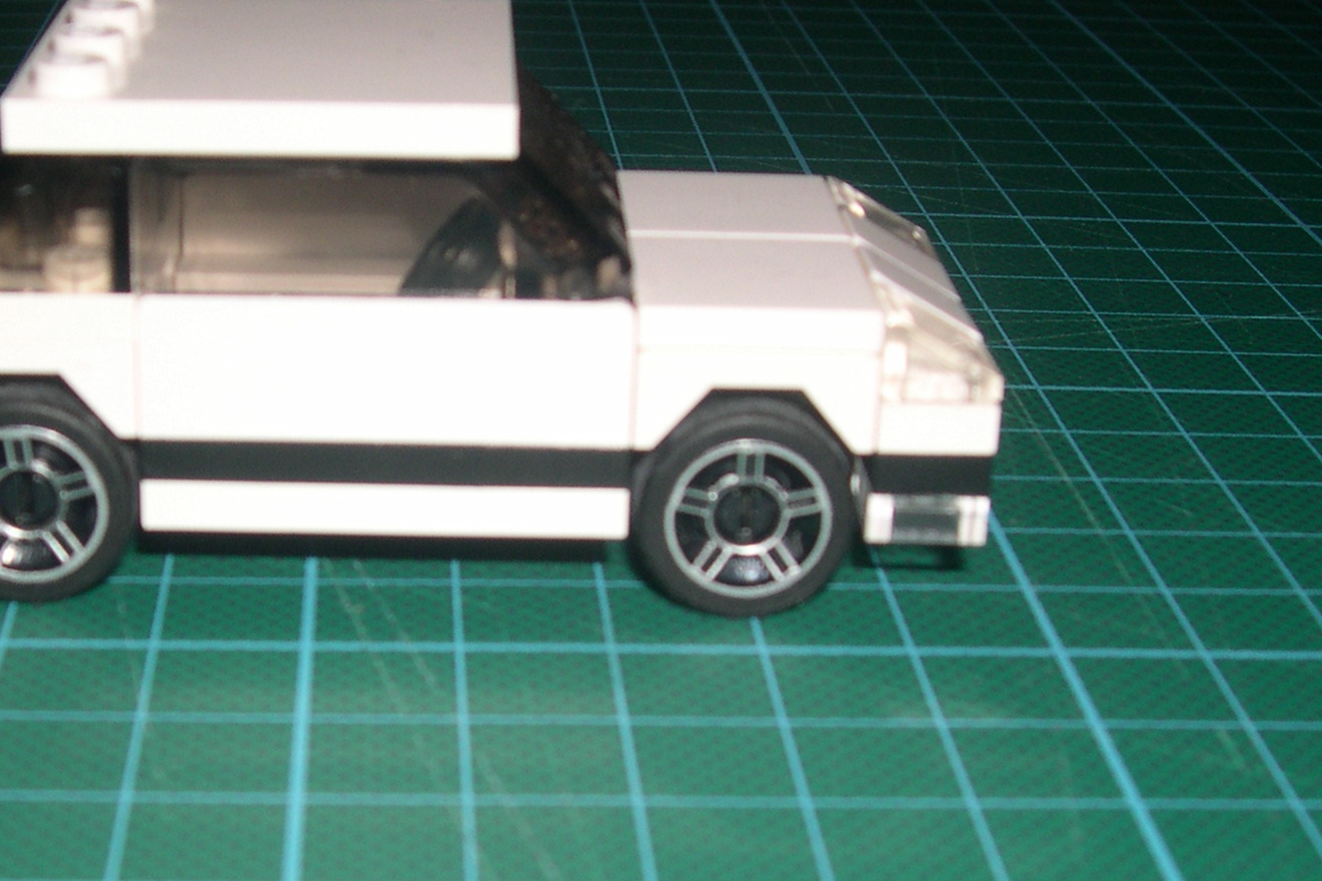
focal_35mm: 68
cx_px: 433
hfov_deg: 29.4
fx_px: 2496
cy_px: 542
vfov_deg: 20.0
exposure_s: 1/60
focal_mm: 8
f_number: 7.6
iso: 100
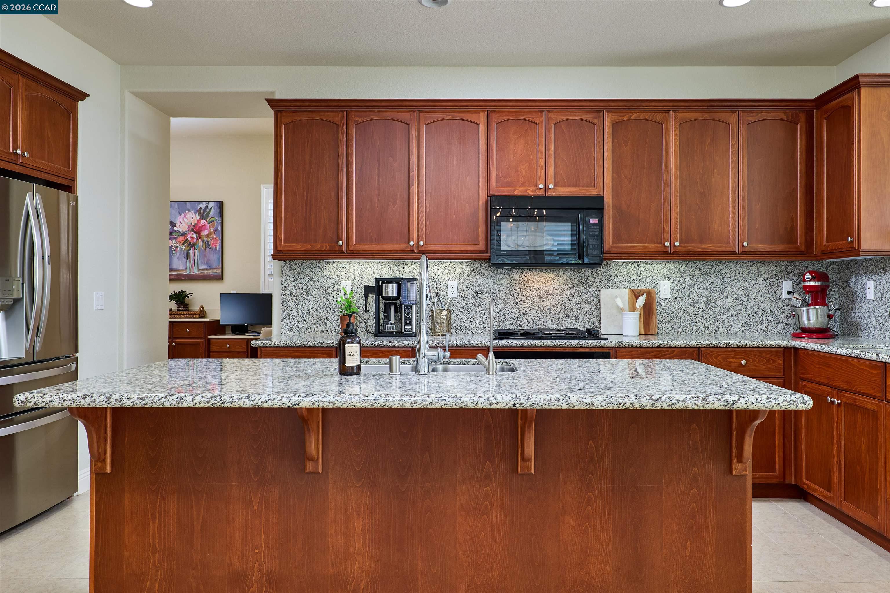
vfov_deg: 53.1
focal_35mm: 24
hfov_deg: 73.8
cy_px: 296
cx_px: 445
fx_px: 593
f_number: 7.1
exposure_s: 1/50
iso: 320
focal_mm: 24
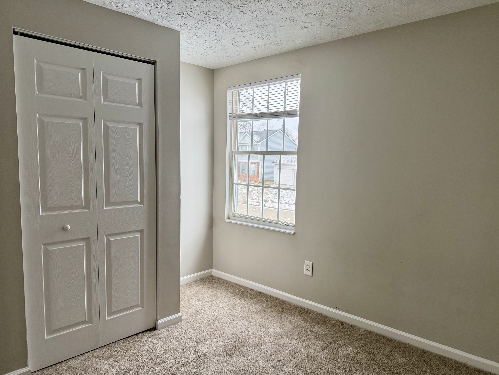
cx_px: 246
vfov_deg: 54.9
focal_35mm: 25
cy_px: 195
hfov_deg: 69.4
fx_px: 360
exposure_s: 1/225
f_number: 1.78
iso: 200
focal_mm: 6.76
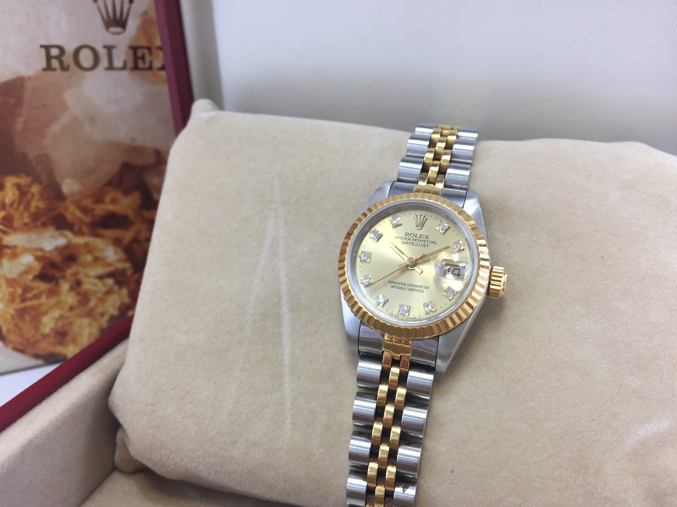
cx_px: 338
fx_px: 567
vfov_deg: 48.2
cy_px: 254
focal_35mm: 29
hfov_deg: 61.7
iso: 32
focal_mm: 4.15
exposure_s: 1/60
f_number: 2.2
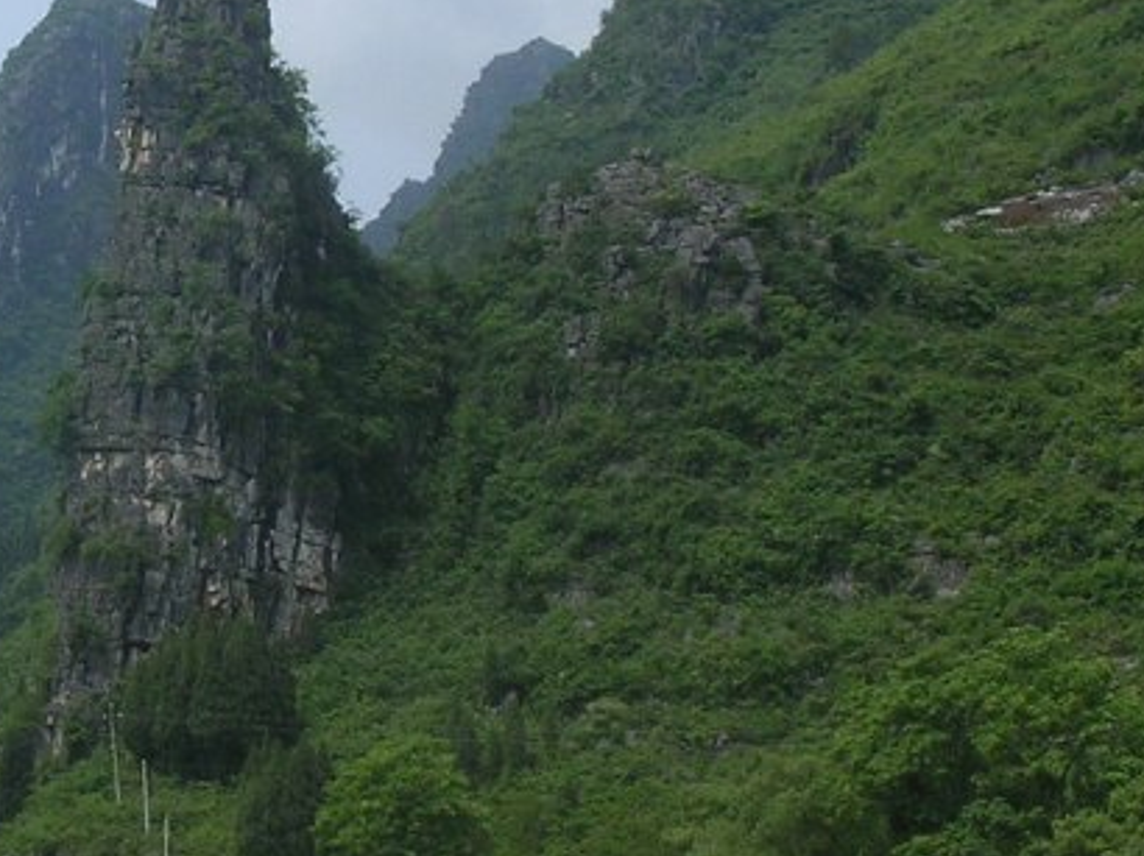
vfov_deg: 12.8
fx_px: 3798
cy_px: 237
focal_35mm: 115
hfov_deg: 16.7
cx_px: -42
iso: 100
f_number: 6.1
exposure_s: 1/313
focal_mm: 7.1
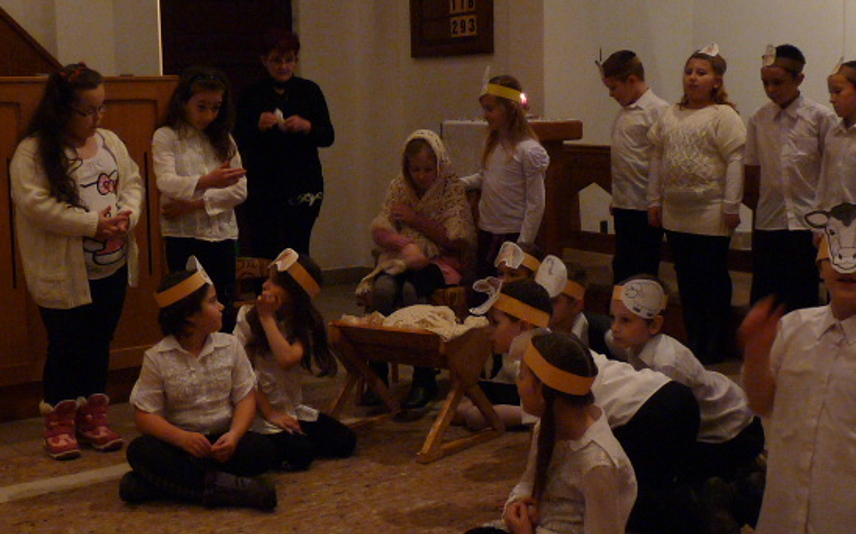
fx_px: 1213
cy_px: 239
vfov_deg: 24.8
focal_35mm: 52
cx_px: 372
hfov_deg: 38.8
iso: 400
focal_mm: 4.8
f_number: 2.8
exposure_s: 1/40
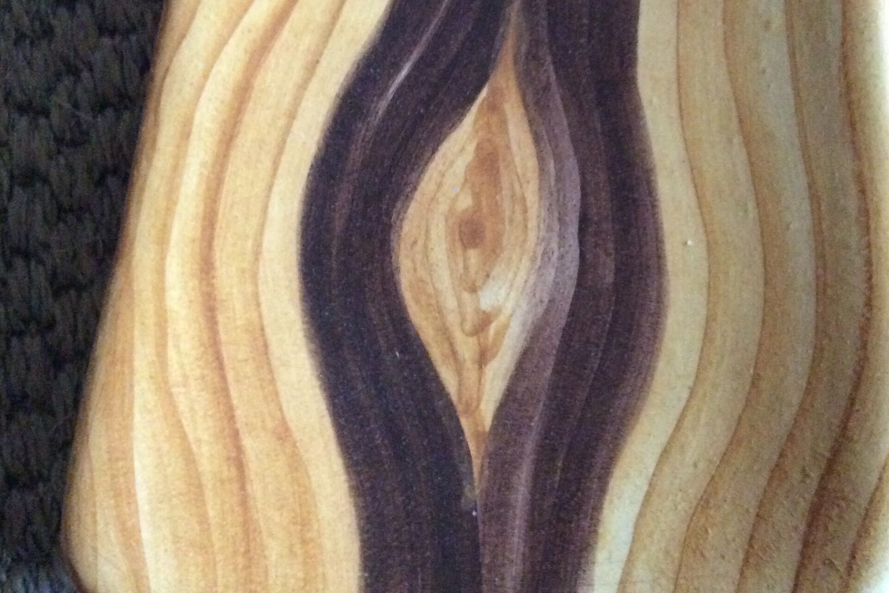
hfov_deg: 43.2
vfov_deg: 29.8
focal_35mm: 45
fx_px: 1111
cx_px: 564
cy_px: 227
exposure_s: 1/17
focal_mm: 3.3
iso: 500
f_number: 2.4
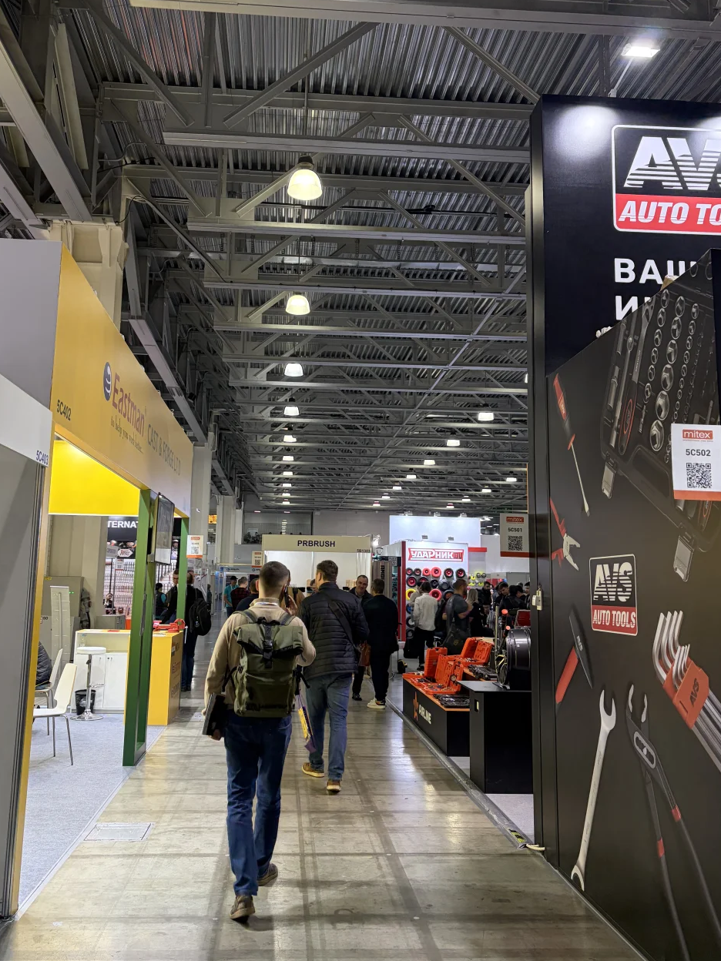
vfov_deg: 59.9
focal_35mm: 30
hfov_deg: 46.8
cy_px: 452
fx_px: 833
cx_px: 334
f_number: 1.6
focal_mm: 5.96
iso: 160
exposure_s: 1/50
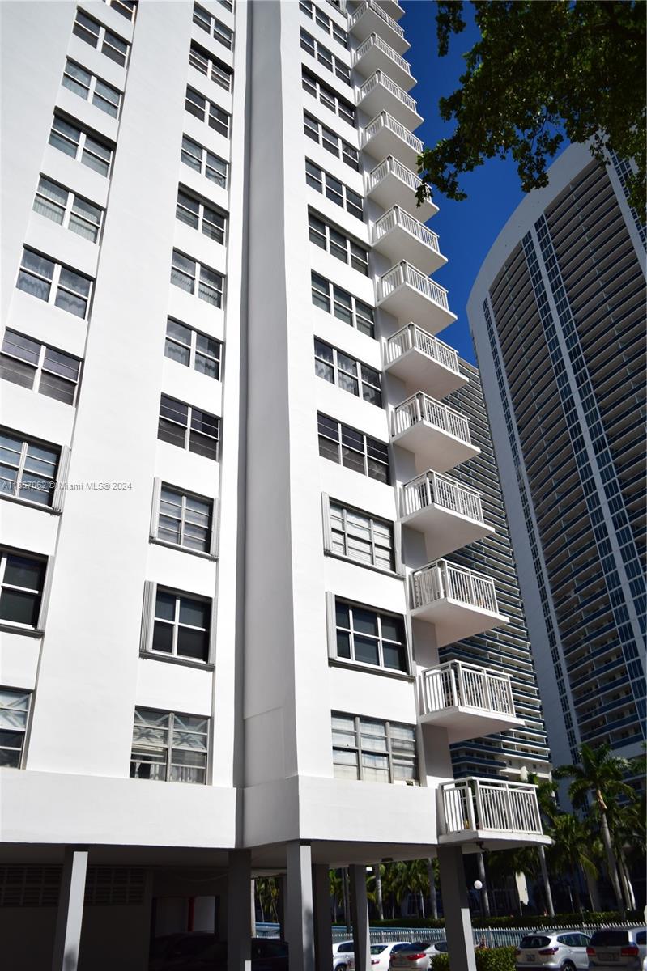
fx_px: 728
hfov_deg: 47.9
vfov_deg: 67.4
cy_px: 486
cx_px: 324
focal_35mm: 27
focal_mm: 18
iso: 200
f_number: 16
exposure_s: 1/4000
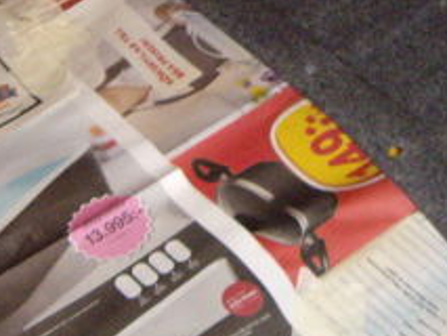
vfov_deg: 12.8
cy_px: -2
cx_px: 392
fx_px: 1473
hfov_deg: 17.0
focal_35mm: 114
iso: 400
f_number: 2.7
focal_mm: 6.2
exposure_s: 1/40
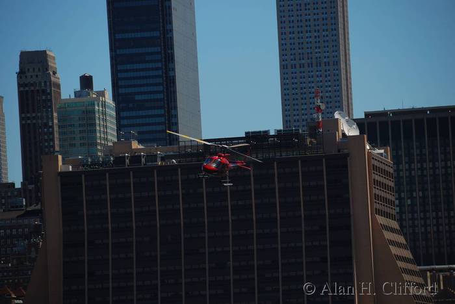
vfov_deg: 4.6
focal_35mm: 300
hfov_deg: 6.9
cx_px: 228
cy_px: 152
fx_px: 3795
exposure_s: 1/800
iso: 100
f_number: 6.3
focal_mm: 200
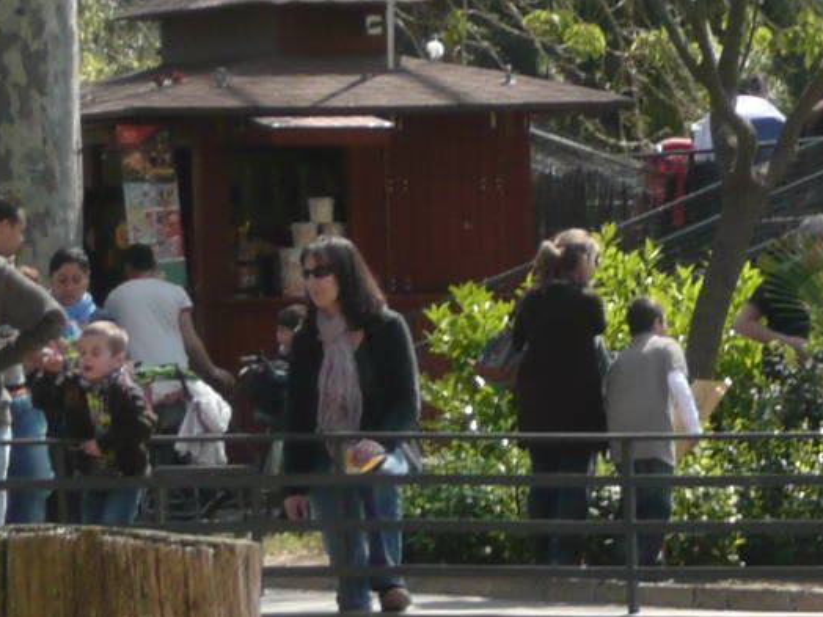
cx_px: 1239
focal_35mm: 382
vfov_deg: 3.9
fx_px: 9082
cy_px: 689
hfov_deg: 5.1
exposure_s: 1/250
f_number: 4.7
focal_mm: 13.7
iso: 100
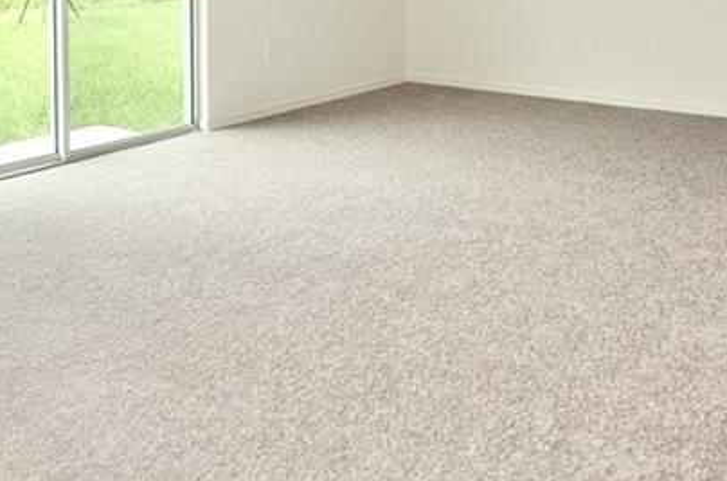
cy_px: -73
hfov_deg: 49.6
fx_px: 765
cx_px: 502
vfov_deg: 30.4
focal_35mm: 38
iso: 110
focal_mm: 10
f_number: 5.6
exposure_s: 1/125
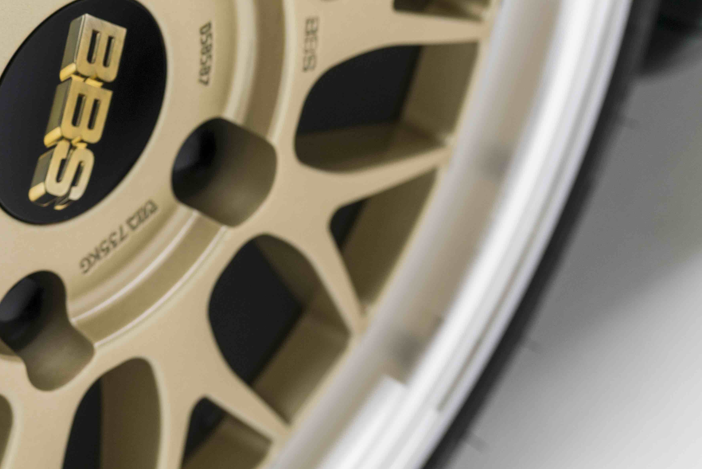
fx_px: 1619
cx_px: -127
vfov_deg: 16.0
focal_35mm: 83
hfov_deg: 22.6
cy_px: -44
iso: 400
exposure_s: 1/15
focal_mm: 35
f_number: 4
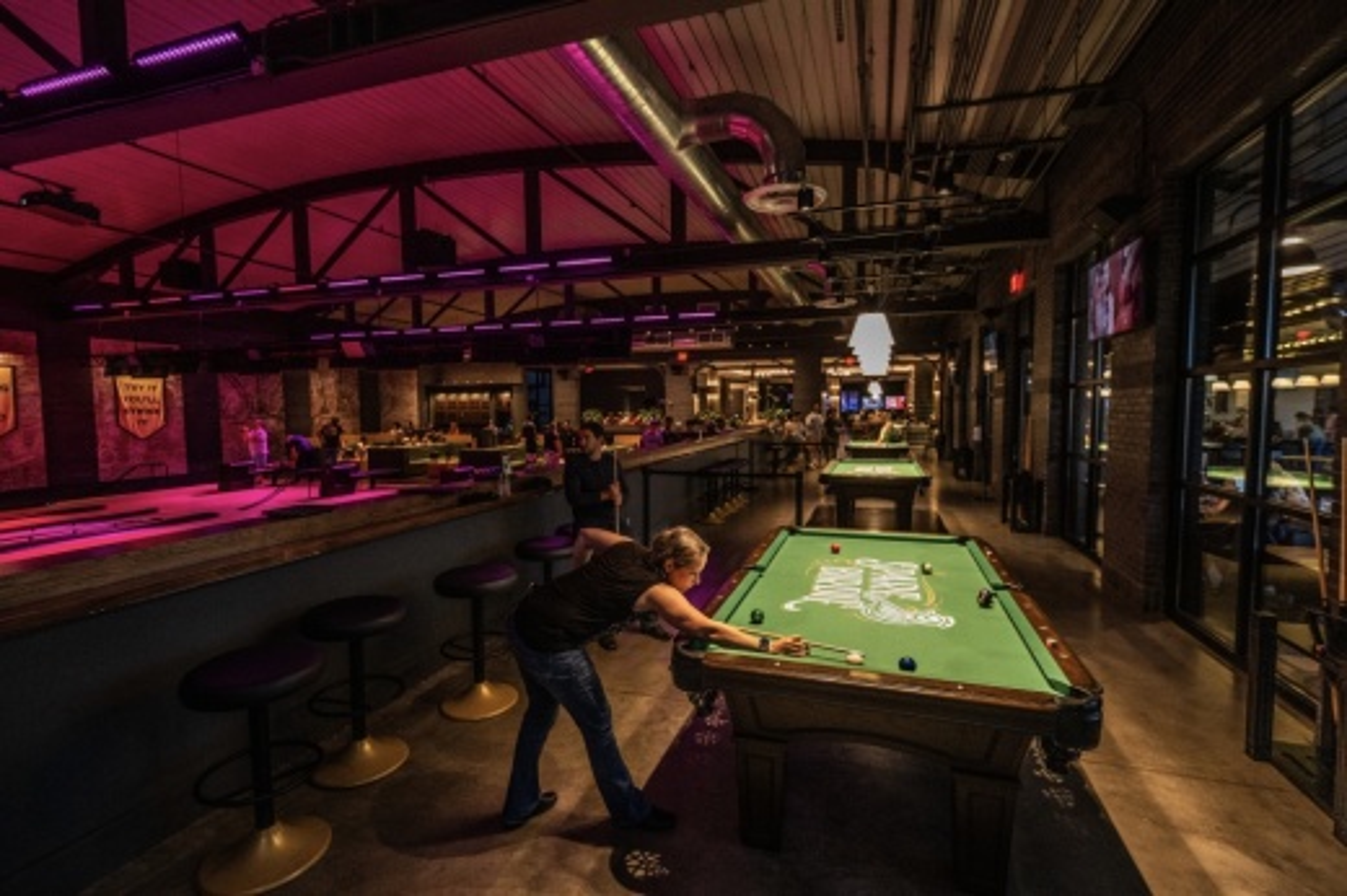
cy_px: 448
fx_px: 598
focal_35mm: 16
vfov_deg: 73.7
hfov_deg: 96.8
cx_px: 674
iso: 2500
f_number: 4
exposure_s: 1/100
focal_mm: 16
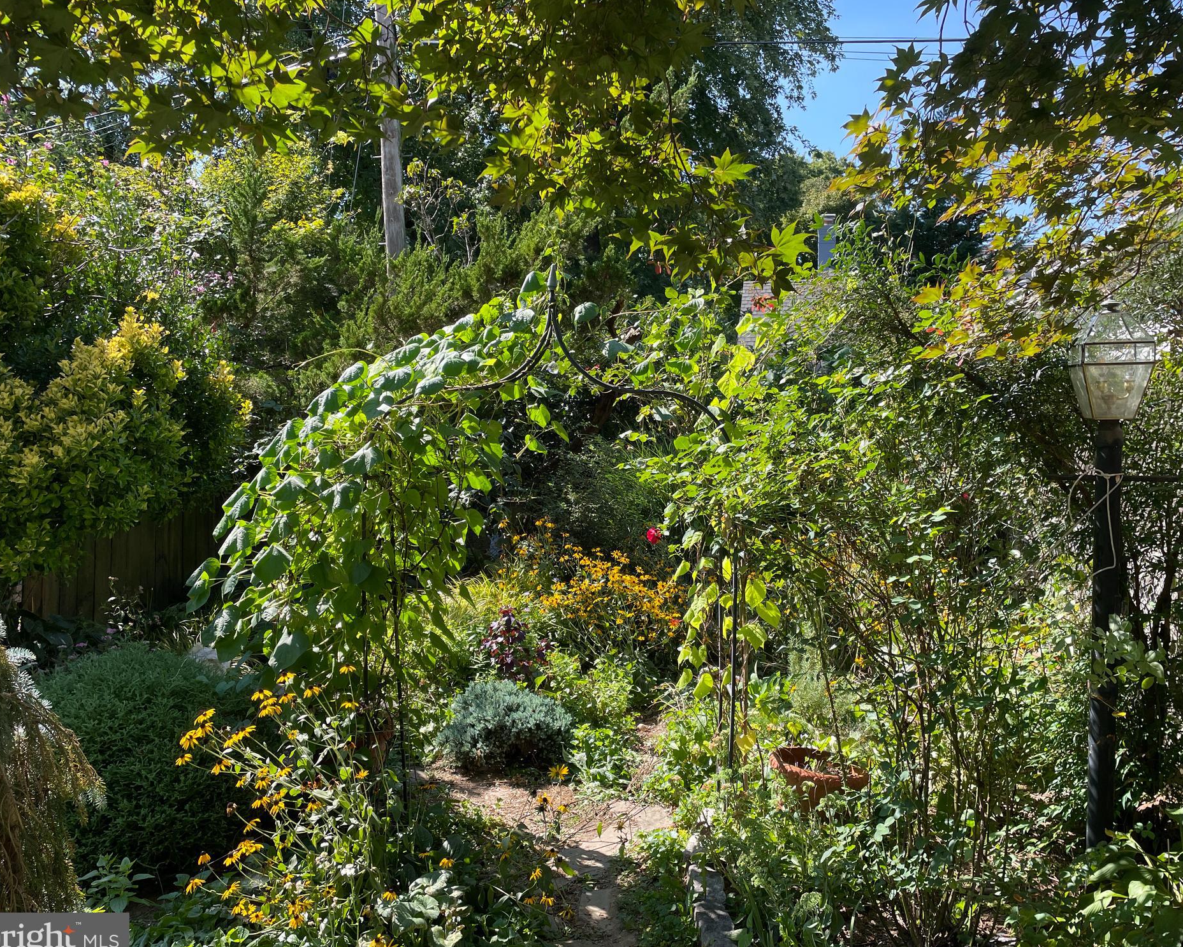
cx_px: 623
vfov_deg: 51.5
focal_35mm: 28
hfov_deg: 62.2
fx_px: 980
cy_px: 475
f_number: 1.6
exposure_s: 1/744
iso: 32
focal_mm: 4.2
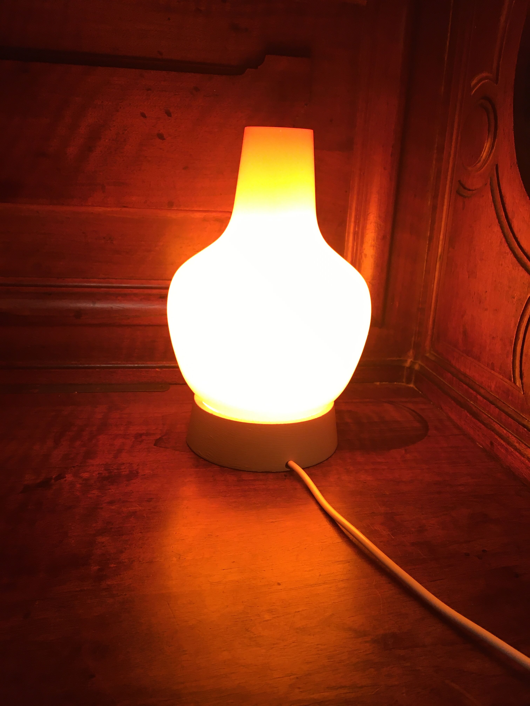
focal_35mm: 29
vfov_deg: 61.7
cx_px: 265
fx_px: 592
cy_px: 353
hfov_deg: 48.2
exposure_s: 1/33
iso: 50
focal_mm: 4.15
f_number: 2.2
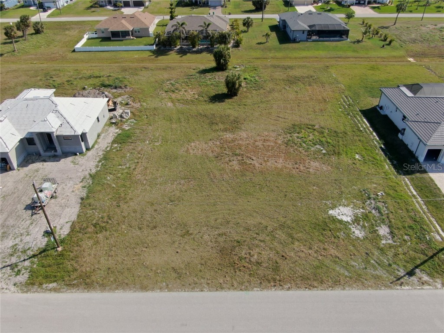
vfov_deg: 53.1
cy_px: 166
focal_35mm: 26
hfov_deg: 67.3
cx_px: 222
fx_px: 333
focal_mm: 4.68
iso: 100
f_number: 2.9
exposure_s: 1/1000
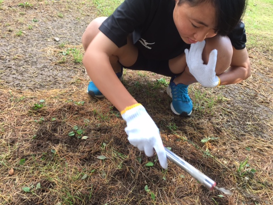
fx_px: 237
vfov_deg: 46.8
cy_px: 101
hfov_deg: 60.0
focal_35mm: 30
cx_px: 139
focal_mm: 4.15
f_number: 2.2
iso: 40
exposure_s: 1/120
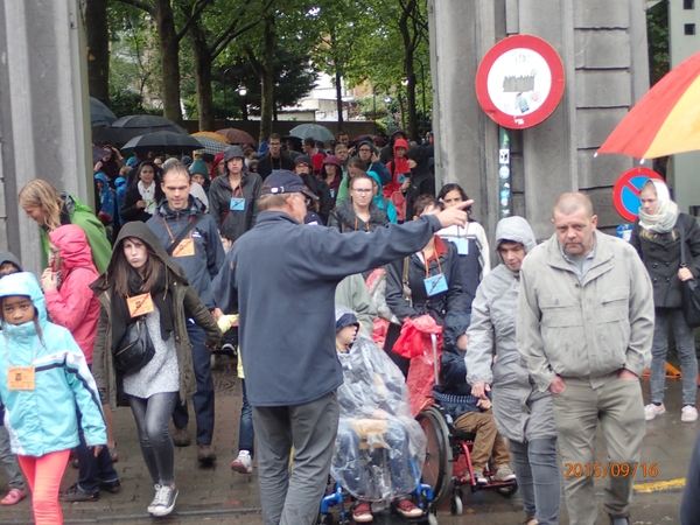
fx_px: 1314
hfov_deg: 29.8
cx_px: 350
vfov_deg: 22.6
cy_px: 262
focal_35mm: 65
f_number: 3.8
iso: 200
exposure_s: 1/100
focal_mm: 11.78
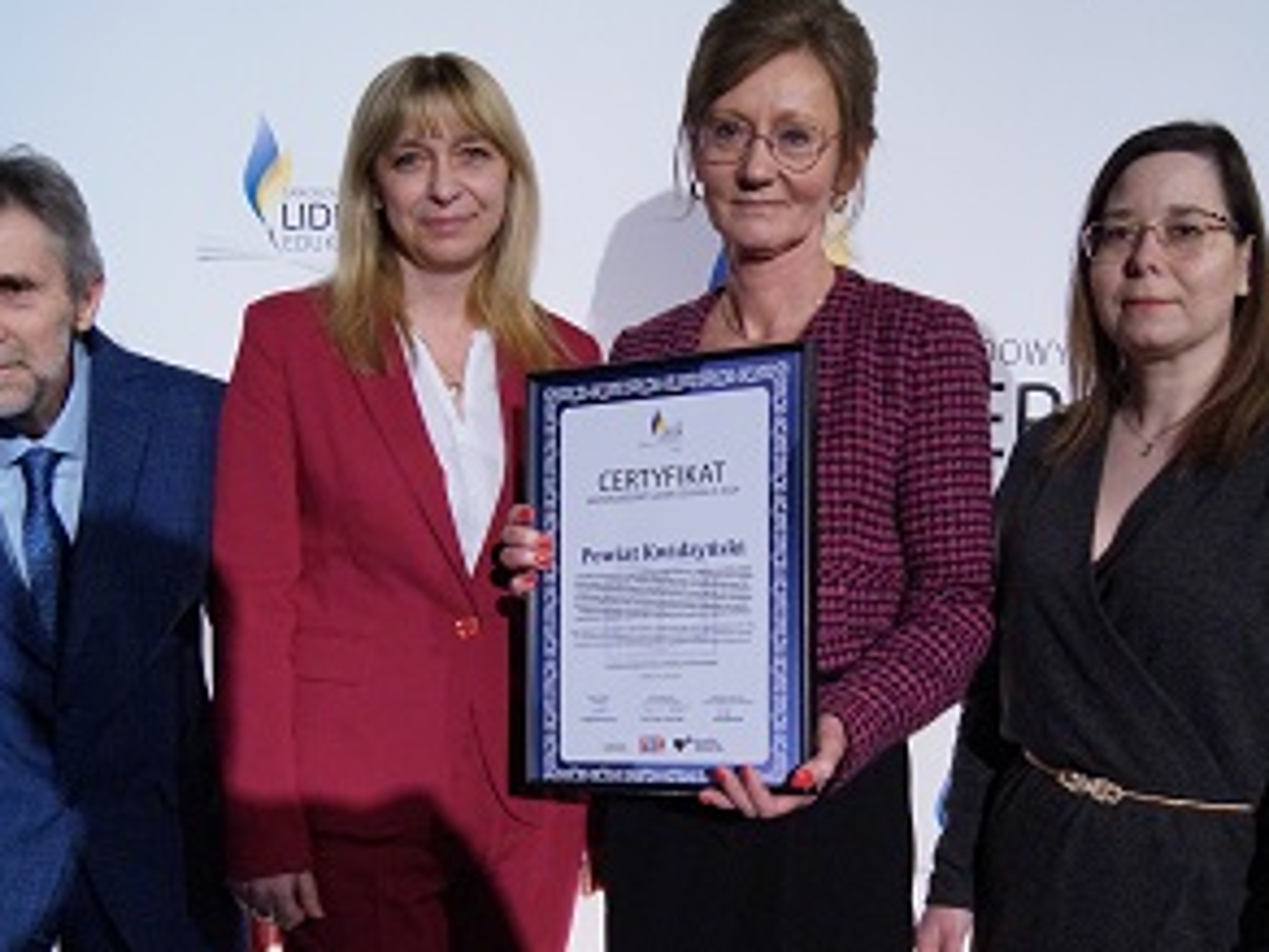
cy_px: 596
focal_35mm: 40
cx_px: 758
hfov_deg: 46.5
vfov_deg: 35.8
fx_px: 1466
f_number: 4.5
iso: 3200
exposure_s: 1/400
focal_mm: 18
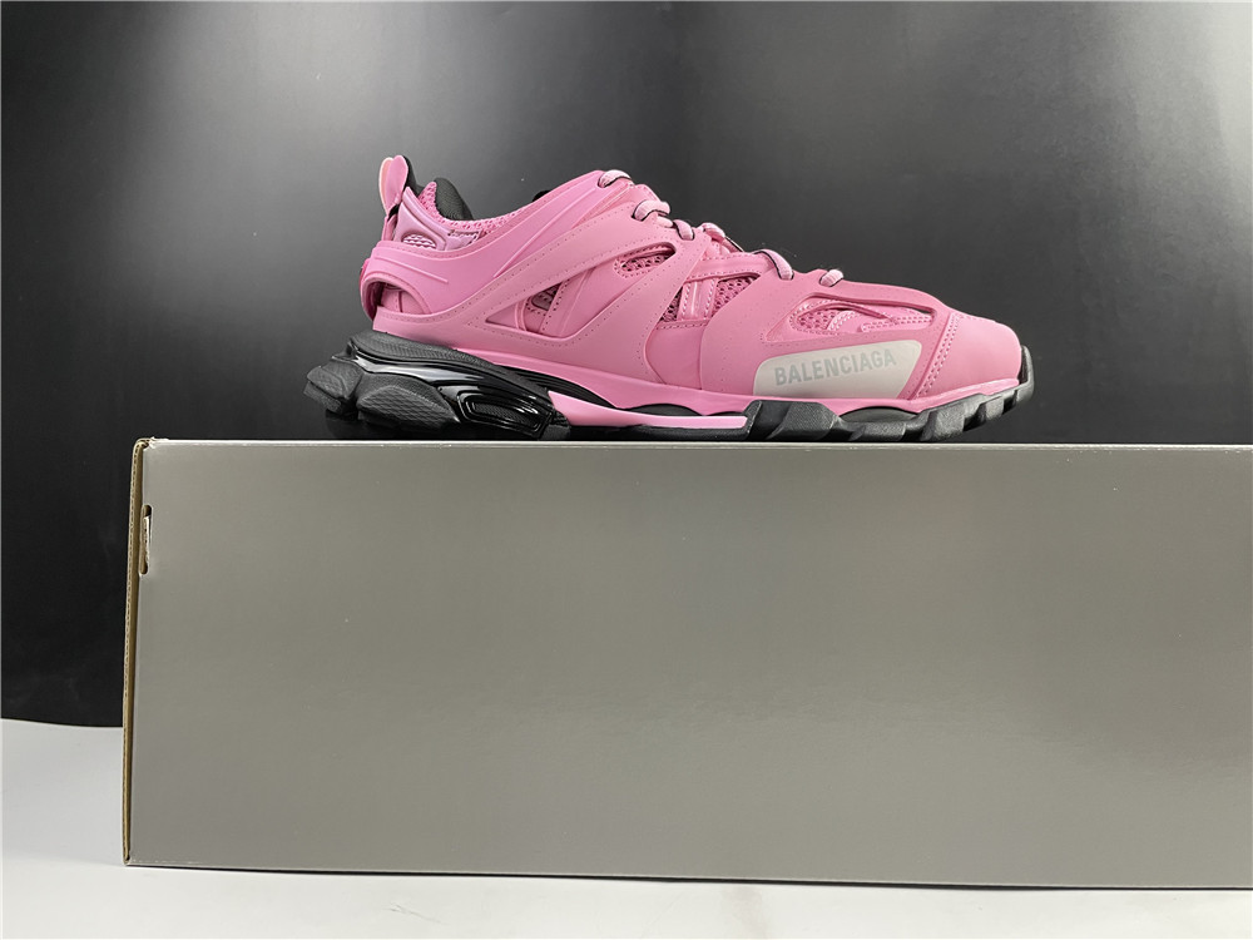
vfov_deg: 53.1
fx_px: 941
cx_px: 626
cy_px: 470
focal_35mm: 26
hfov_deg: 67.3
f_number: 1.6
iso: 125
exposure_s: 1/79
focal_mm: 4.2
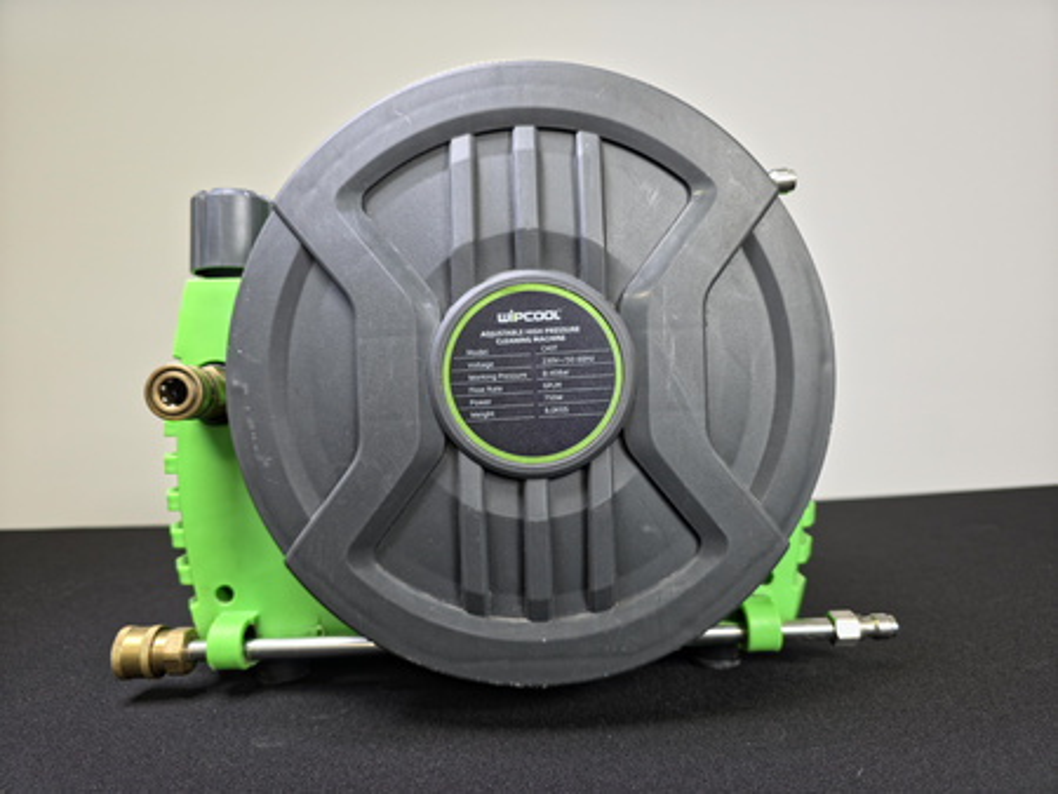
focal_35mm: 23
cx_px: 529
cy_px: 397
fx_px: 703
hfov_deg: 73.9
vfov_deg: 58.9
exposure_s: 1/100
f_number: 1.7
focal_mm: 6.3
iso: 160
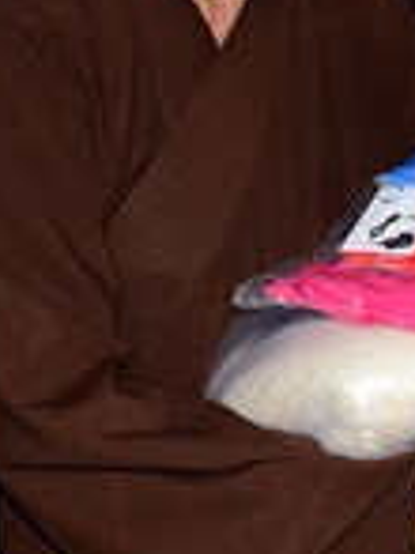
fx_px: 1633
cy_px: 132
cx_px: 513
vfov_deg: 19.1
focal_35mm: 102
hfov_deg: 14.0
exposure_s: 1/60
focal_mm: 24
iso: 320
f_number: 4
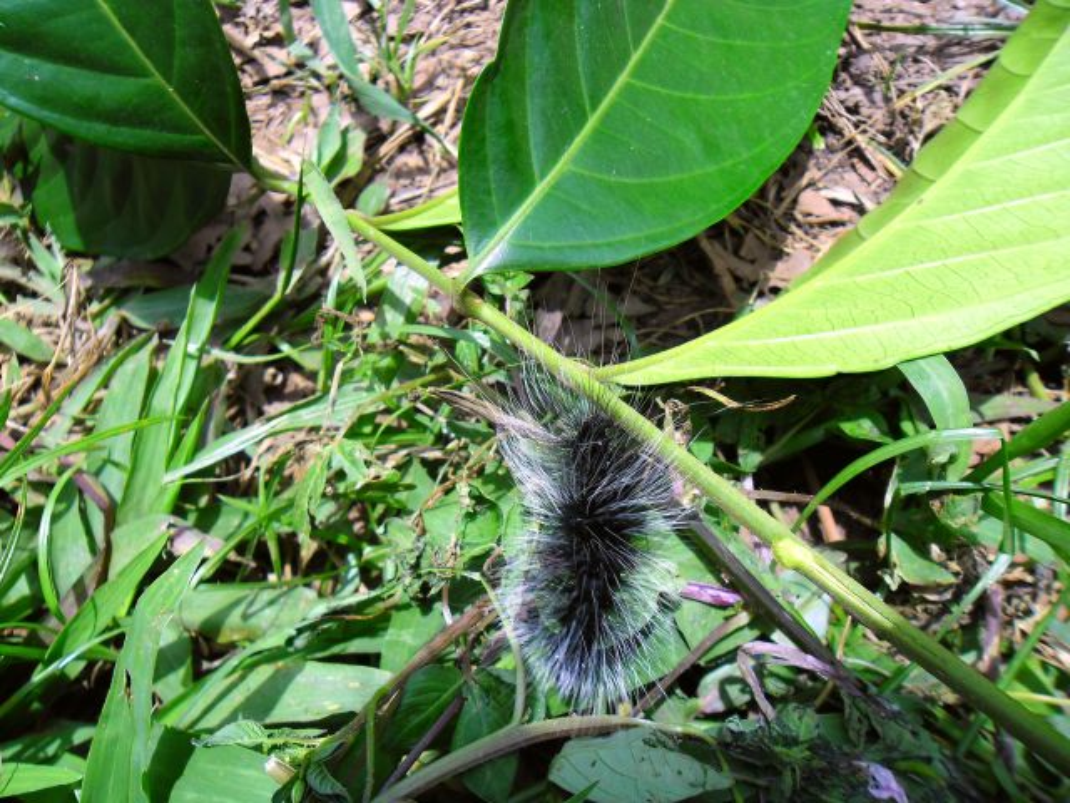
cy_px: 402
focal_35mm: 27
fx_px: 835
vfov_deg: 51.4
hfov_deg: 65.3
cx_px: 535
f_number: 3.5
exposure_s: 1/378
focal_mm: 4.9
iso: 80
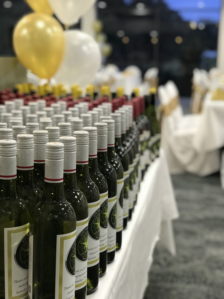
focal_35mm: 57
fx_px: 492
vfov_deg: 33.8
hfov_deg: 25.7
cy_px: 150
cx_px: 112
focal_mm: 6.6
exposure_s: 1/50
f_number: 2.8
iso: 320
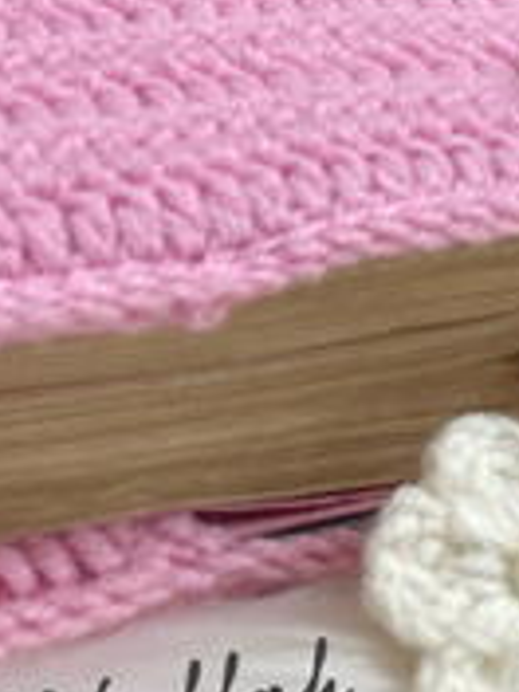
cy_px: -495
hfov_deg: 12.5
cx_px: 153
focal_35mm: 118
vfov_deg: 14.9
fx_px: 2359
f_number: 1.8
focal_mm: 4.25
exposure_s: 1/93
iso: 125
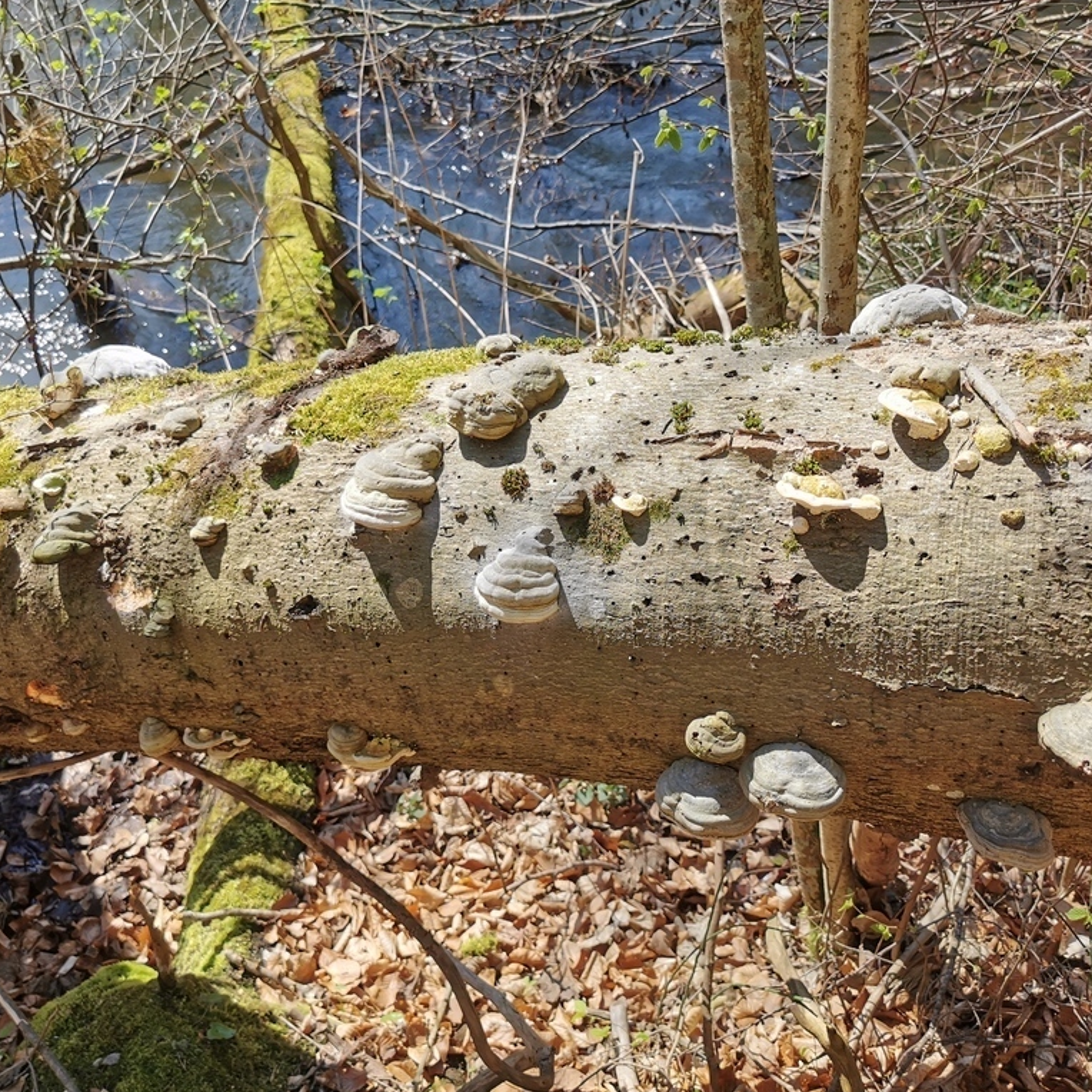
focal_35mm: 32
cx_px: 526
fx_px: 1142
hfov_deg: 51.1
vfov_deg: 51.1
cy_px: 546
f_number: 1.6
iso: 50
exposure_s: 1/1689
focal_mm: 5.56
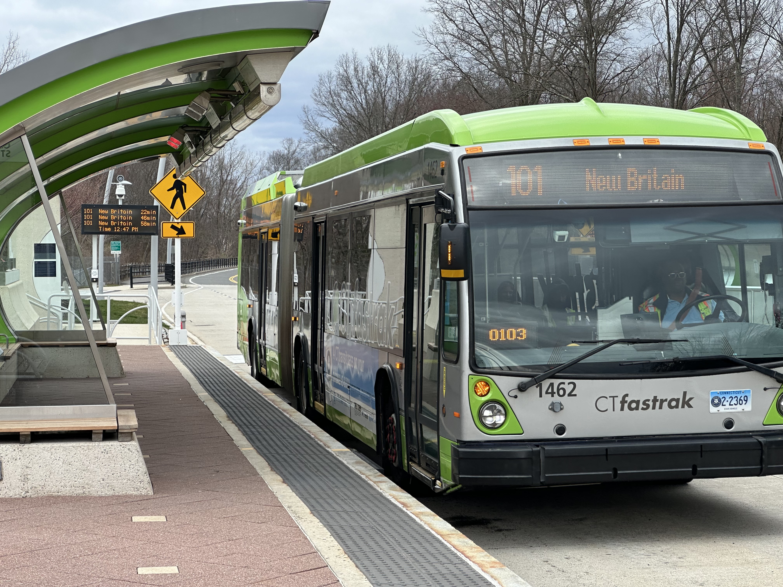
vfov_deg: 19.1
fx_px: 1742
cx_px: 392
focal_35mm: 77
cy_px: 294
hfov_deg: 25.3
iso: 32
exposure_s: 1/286
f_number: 2.8
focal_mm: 9
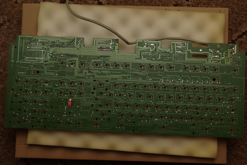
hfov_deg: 27.0
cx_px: 124
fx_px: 515
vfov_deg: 18.2
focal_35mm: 75
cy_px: 82
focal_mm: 50
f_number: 11
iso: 100
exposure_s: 1.5
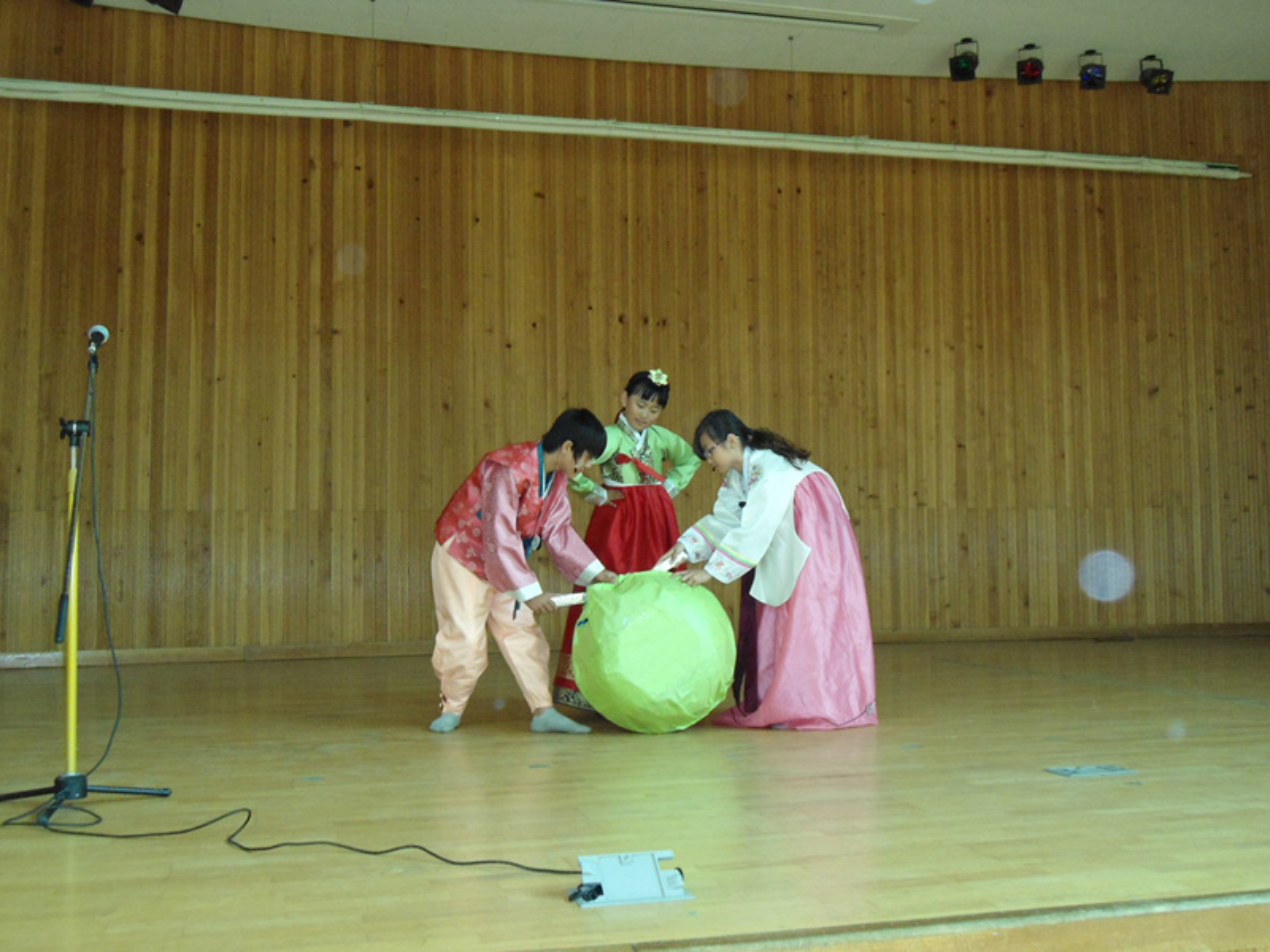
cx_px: 635
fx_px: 1357
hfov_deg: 50.1
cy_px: 476
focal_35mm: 37
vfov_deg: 38.7
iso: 400
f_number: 3.2
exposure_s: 1/40
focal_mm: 6.7
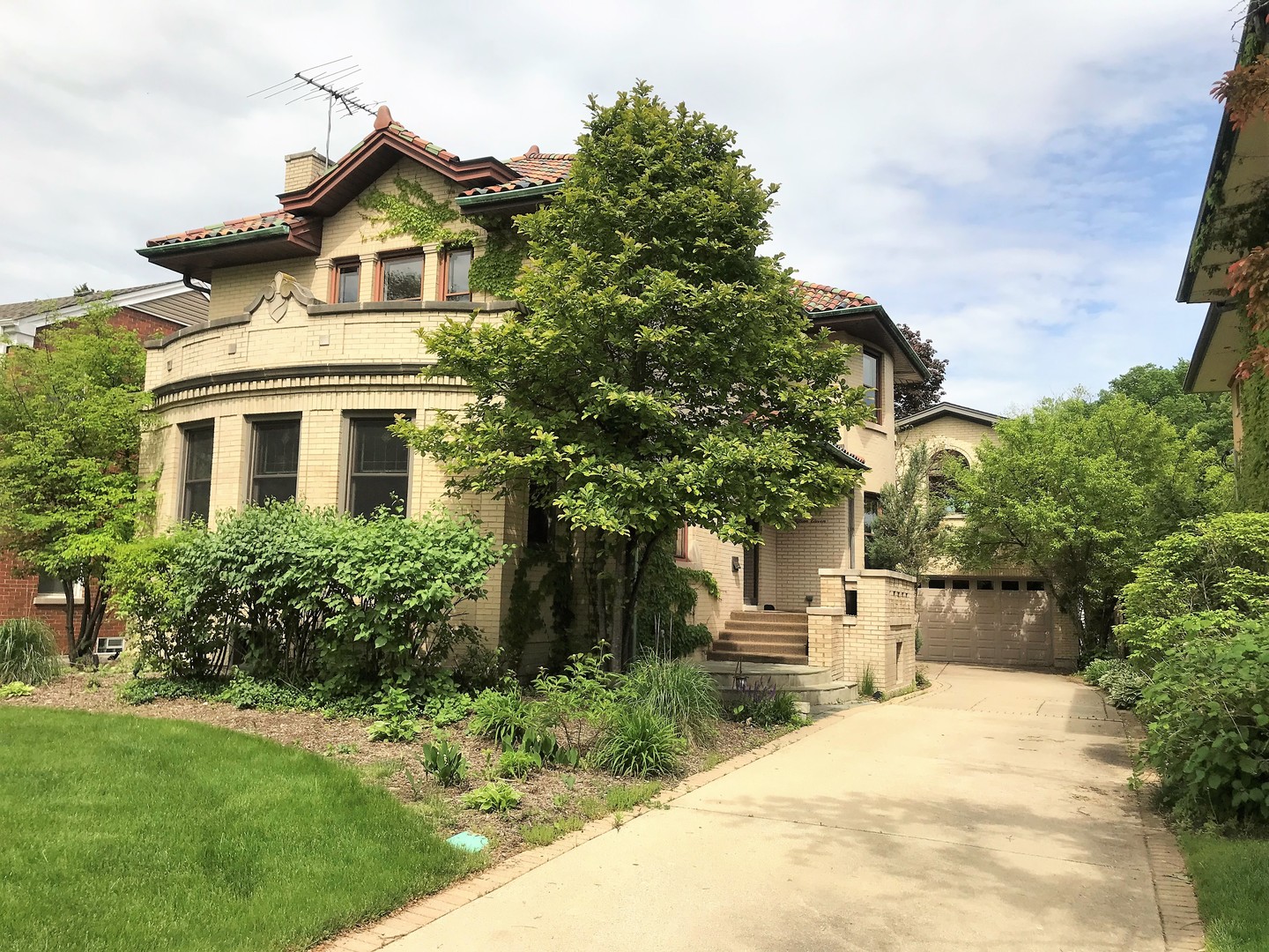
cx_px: 634
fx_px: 1026
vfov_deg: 49.7
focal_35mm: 28
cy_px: 476
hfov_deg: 63.4
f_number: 1.8
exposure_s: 1/2591
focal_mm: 3.99
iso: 20
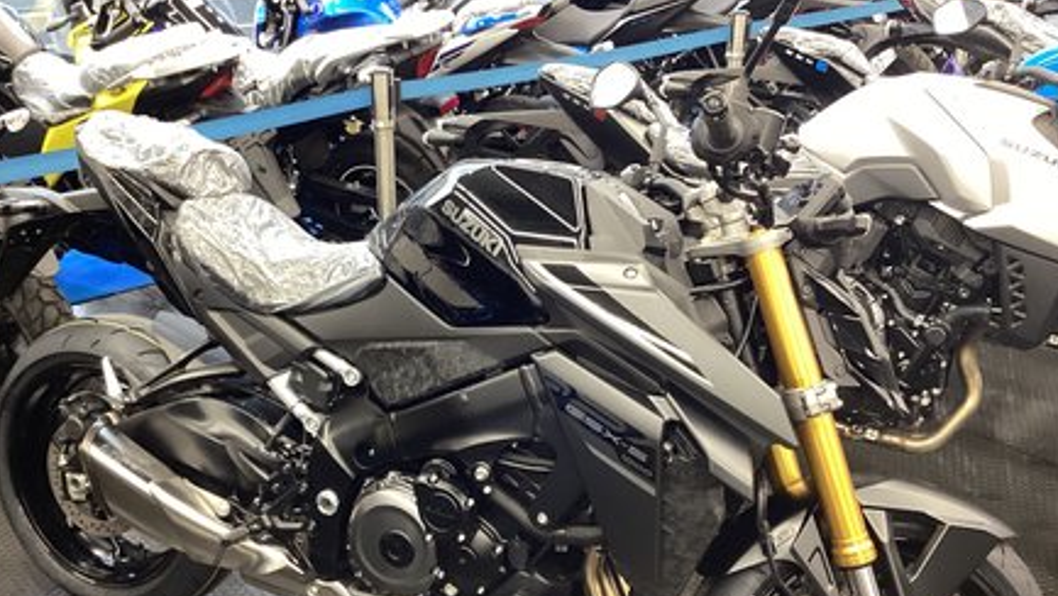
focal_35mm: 39
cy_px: 387
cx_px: 464
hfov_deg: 51.5
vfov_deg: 30.3
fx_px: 1095
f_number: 2.4
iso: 200
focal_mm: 3.3
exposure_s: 1/50
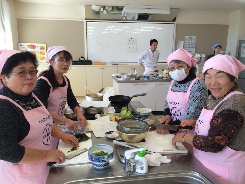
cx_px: 122
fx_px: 212
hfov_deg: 60.0
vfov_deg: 46.8
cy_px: 92
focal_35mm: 30
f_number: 2.2
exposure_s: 1/120
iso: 40
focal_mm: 4.12
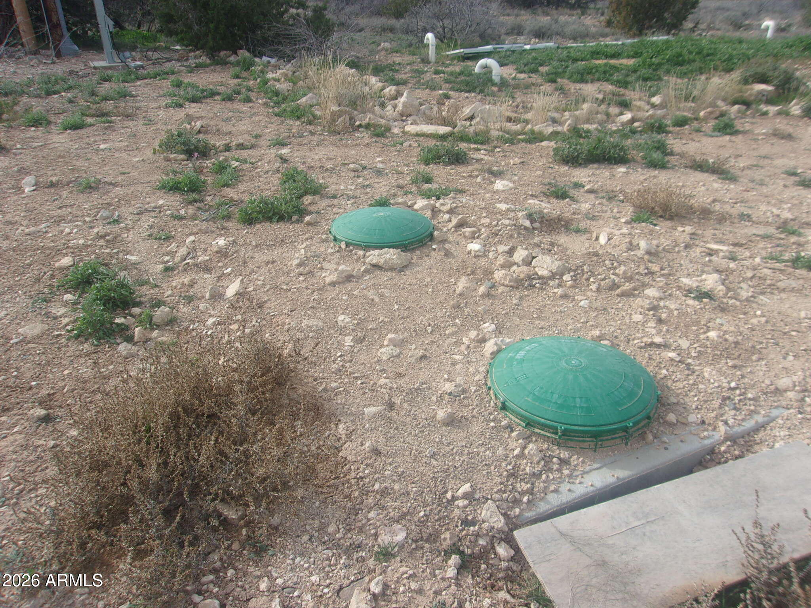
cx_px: 406
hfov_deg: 65.3
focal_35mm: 27
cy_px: 304
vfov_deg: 51.4
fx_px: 633
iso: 80
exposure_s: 1/60
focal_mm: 4.9
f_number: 10.4
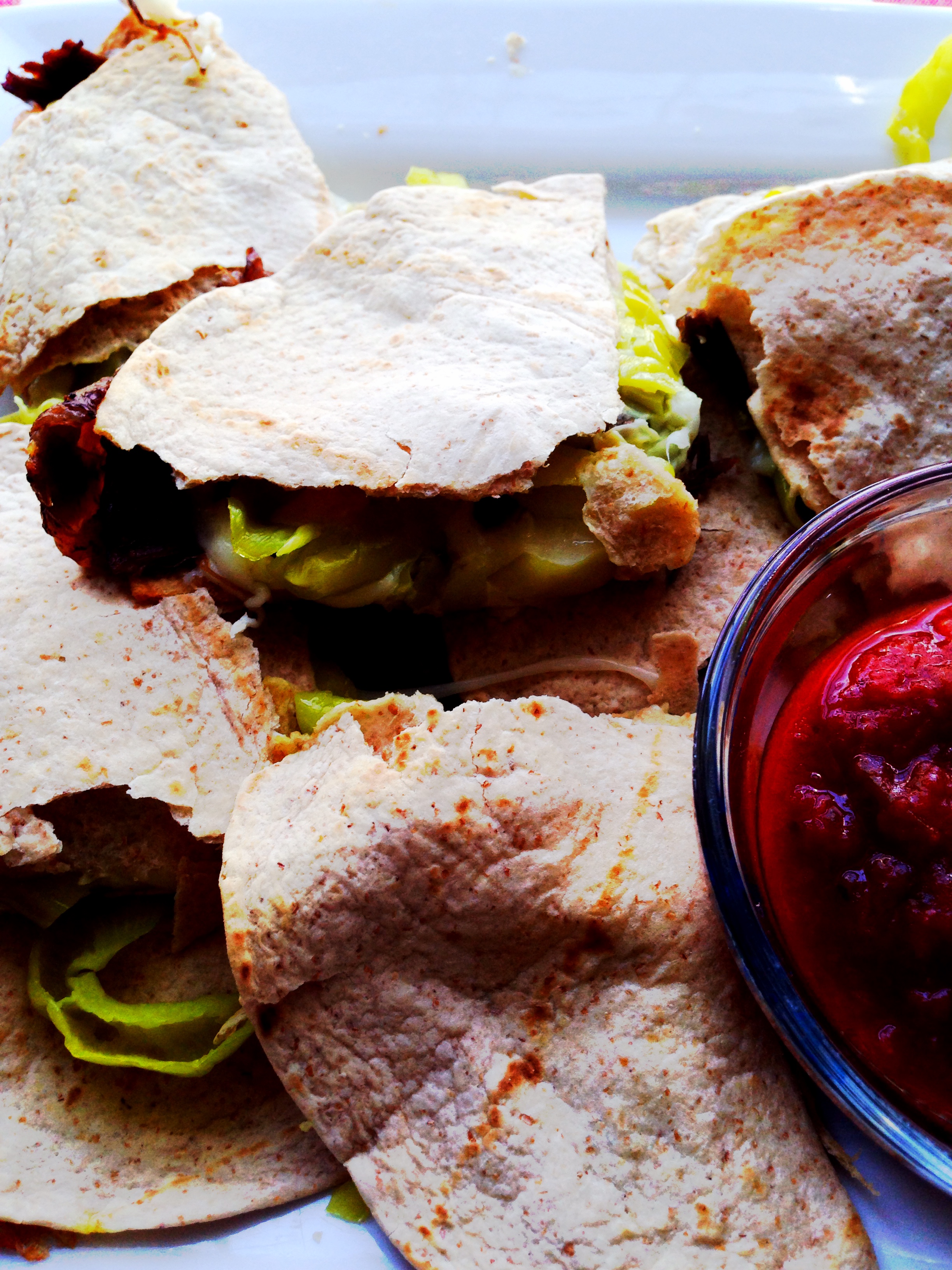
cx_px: 476
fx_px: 1210
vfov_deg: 55.4
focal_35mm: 33
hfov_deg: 42.9
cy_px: 635
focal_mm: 4.12
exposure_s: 1/40
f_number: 2.4
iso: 64
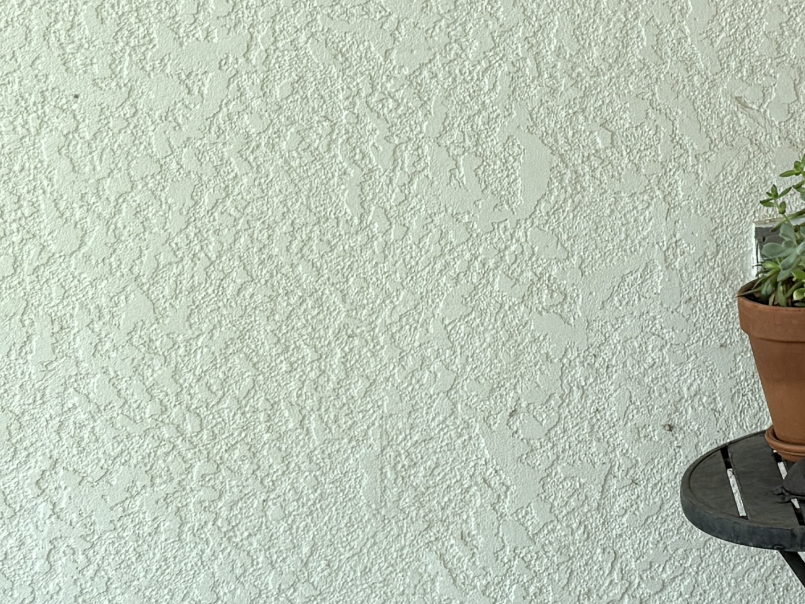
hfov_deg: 16.3
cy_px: -233
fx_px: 2256
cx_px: 1540
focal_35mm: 97
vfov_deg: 14.5
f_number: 1.78
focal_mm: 6.76
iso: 80
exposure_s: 1/121
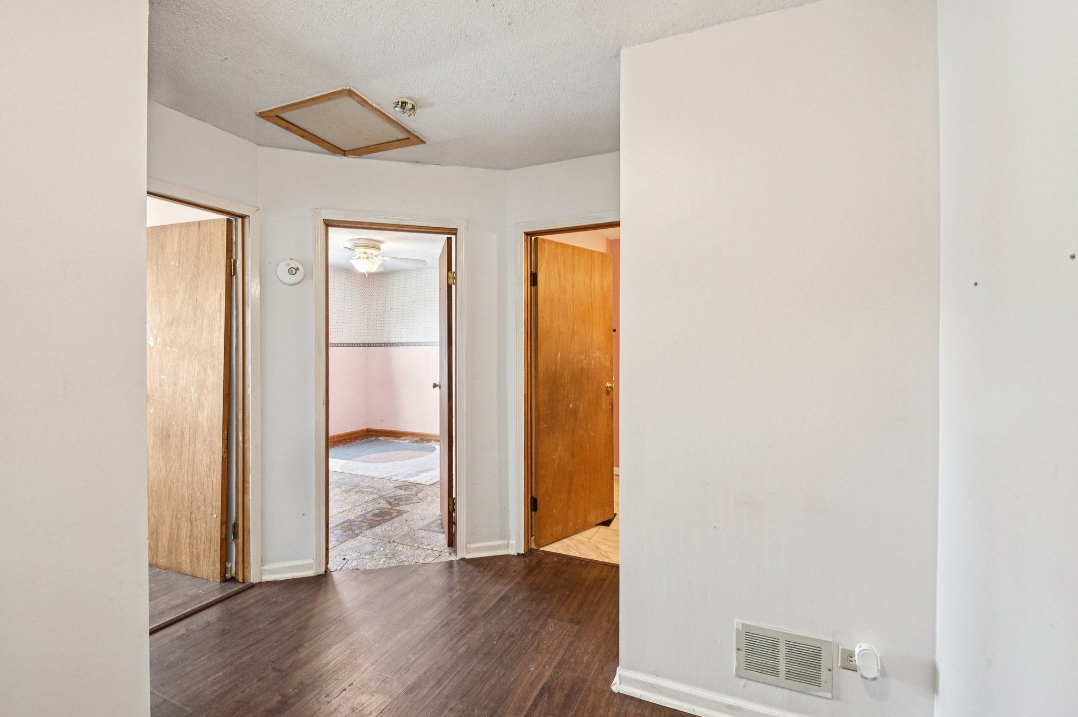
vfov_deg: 77.3
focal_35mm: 15
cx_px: 539
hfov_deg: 100.4
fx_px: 449
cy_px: 358
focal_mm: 10
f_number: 8
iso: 400
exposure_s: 1/8
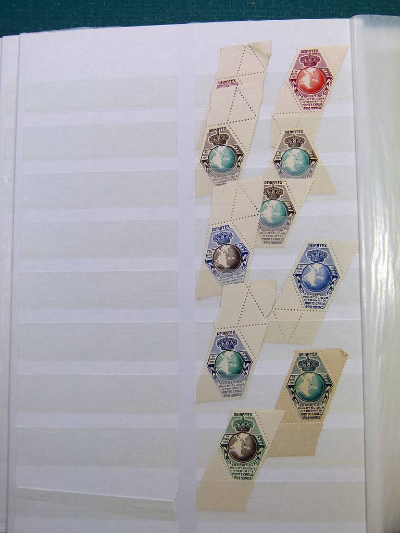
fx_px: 555
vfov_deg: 51.4
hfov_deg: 39.7
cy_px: 266
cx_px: 200
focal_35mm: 36
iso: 100
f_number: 4
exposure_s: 1/160
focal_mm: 6.5
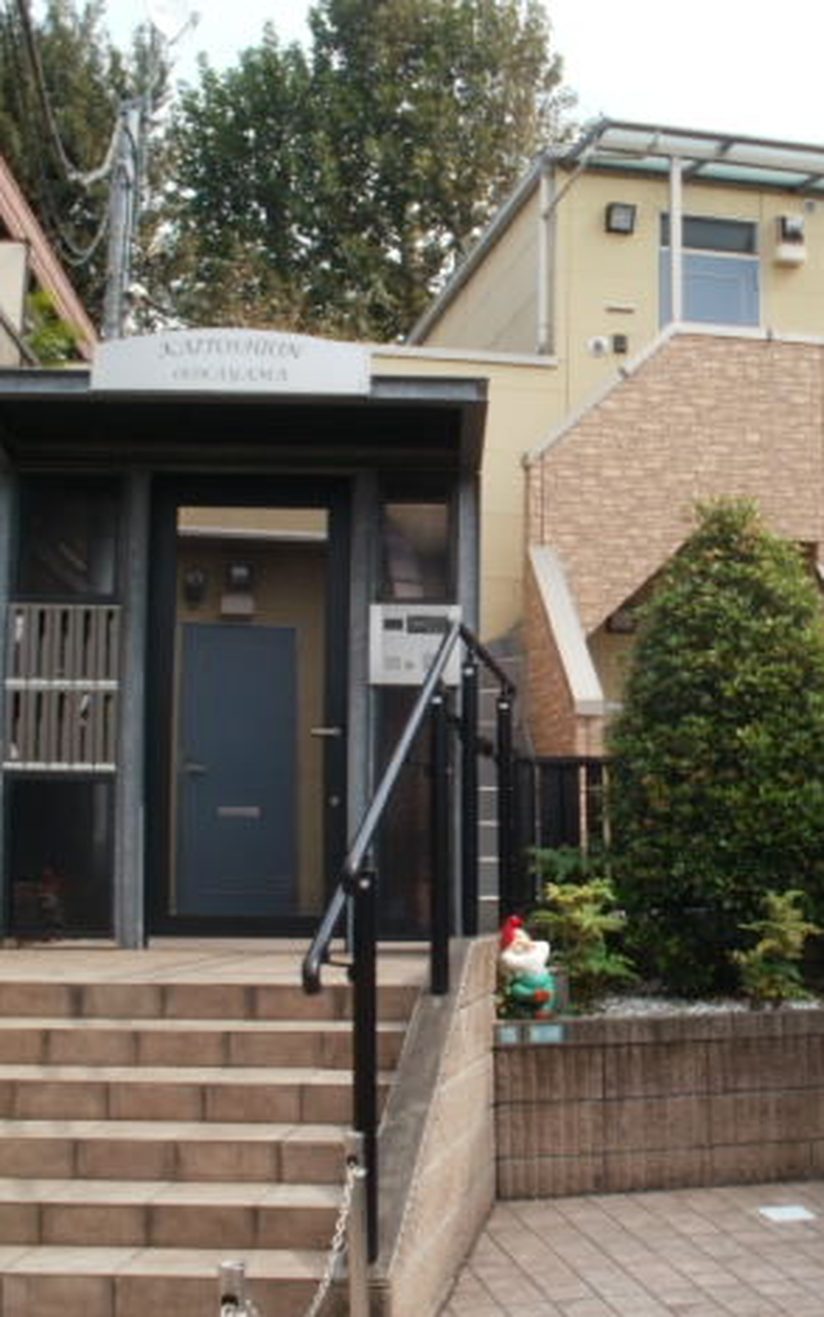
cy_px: 650
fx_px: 1867
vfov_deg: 38.9
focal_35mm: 52
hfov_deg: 24.3
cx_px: 715
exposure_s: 1/160
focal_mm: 6.3
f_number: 5.6
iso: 100
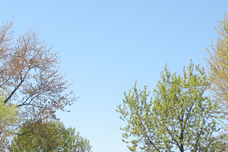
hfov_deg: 22.0
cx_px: 37
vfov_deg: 14.8
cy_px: 155
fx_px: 576
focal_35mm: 91
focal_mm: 7.4
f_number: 5.6
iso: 64
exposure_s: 1/167
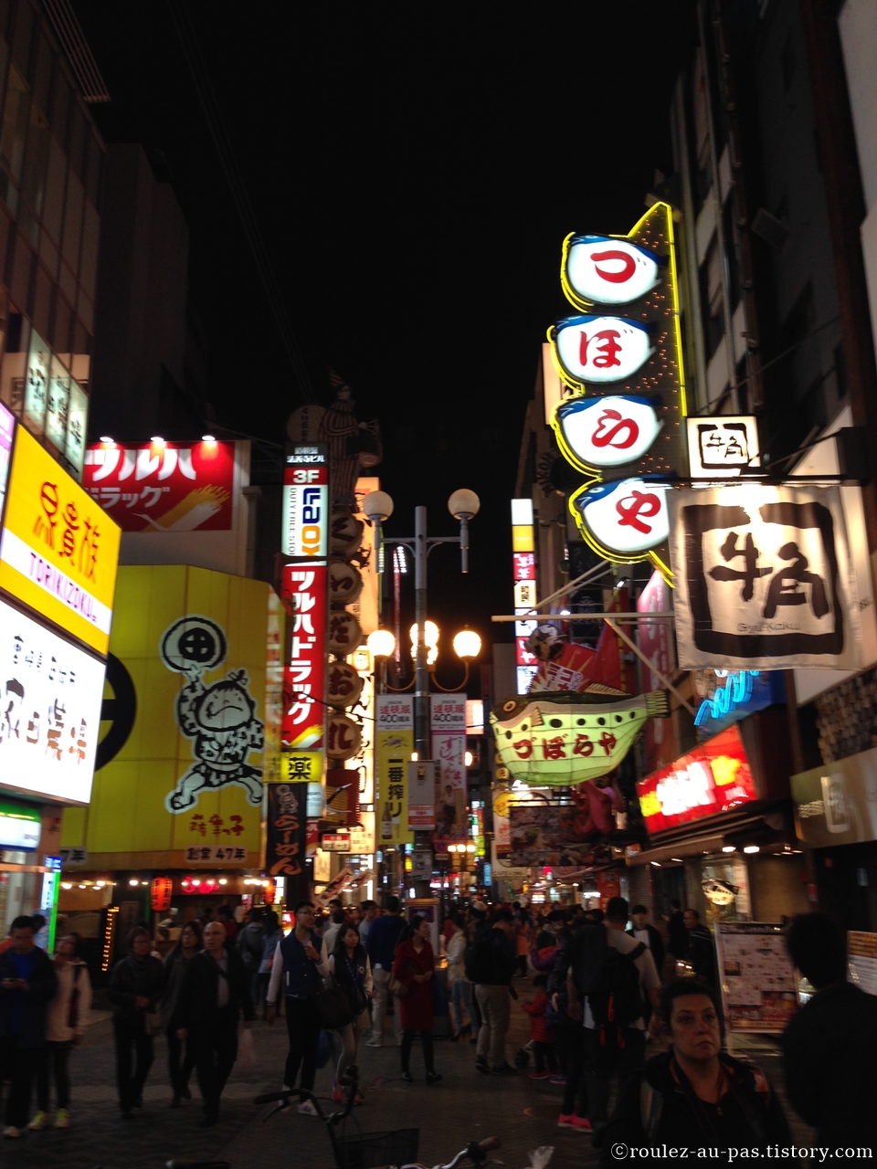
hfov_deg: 42.9
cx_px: 438
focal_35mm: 33
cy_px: 584
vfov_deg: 55.4
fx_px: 1115
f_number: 2.4
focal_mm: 4.12
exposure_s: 1/30
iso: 50
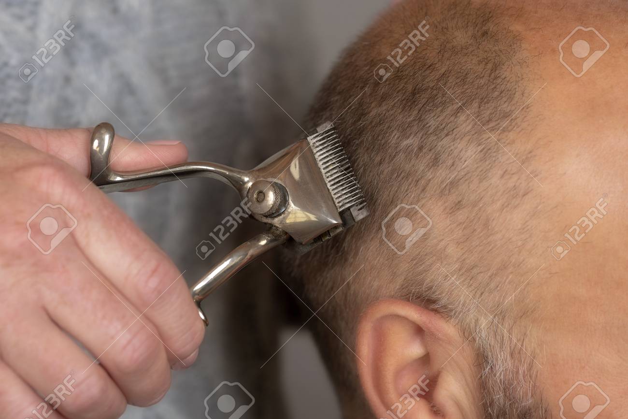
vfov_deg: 13.0
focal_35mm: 105
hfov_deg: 19.5
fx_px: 1832
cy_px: 210
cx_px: 314
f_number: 5.6
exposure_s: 1/125
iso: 200
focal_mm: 105
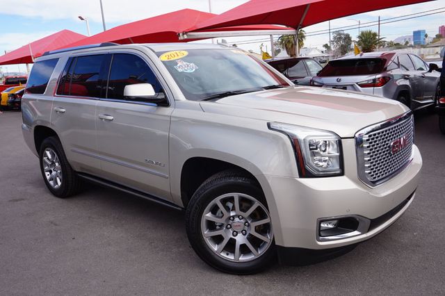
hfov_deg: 62.0
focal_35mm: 30
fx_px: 371
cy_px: 148
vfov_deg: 43.6
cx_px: 222
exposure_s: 1/80
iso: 100
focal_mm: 20
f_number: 10
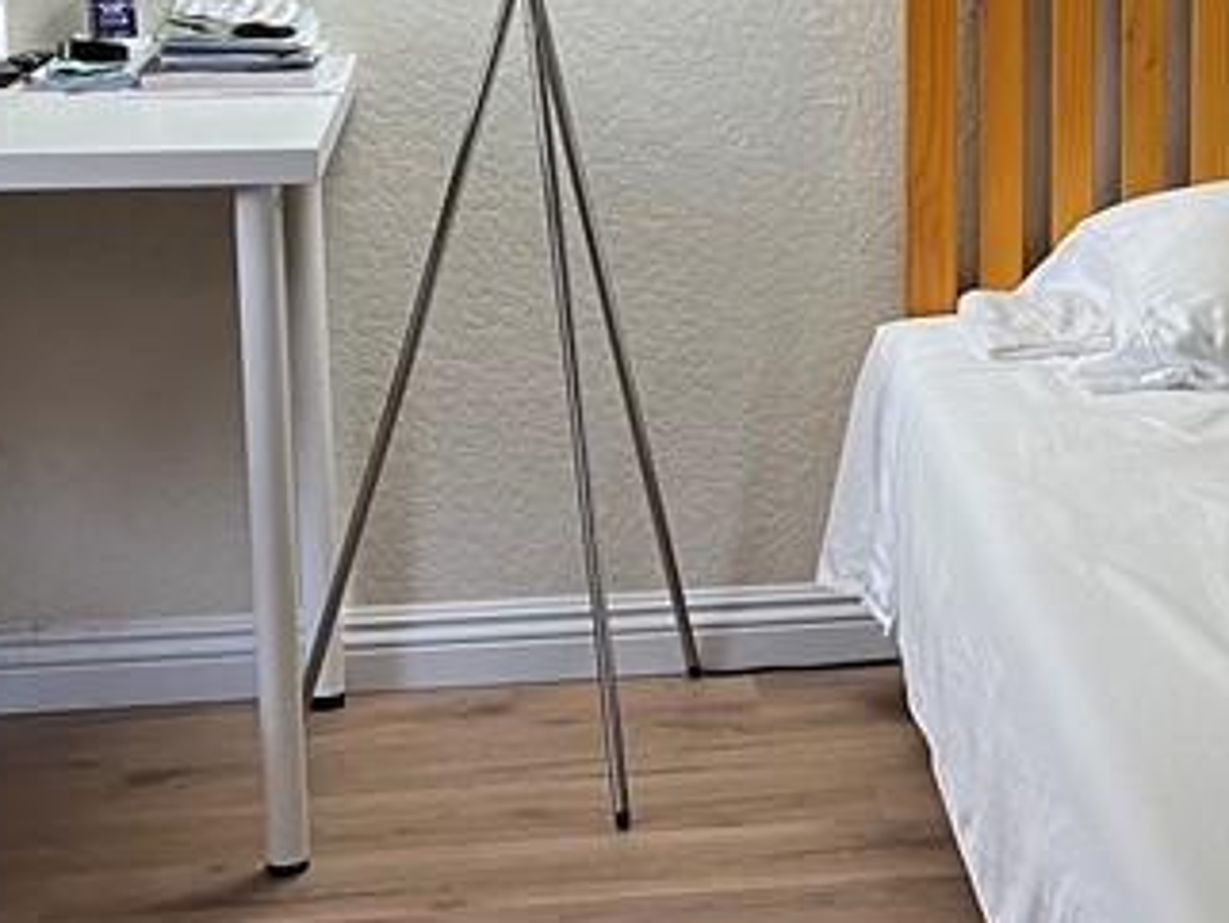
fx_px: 2948
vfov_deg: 17.6
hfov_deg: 22.4
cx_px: 1294
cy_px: 176
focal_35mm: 83
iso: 200
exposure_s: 1/60
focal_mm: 5.1
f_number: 1.6
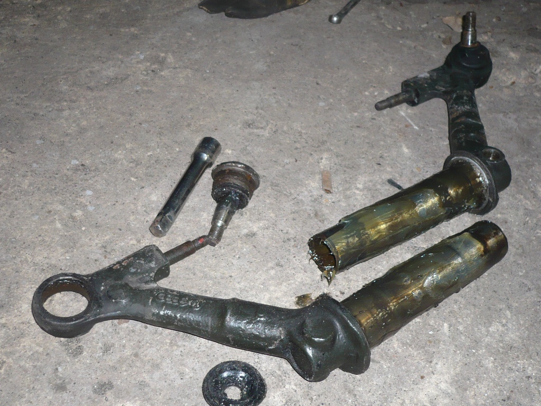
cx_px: 270
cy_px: 203
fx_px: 766
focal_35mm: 49
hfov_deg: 38.9
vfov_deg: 29.7
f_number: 2.9
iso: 100
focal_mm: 6
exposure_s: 1/30
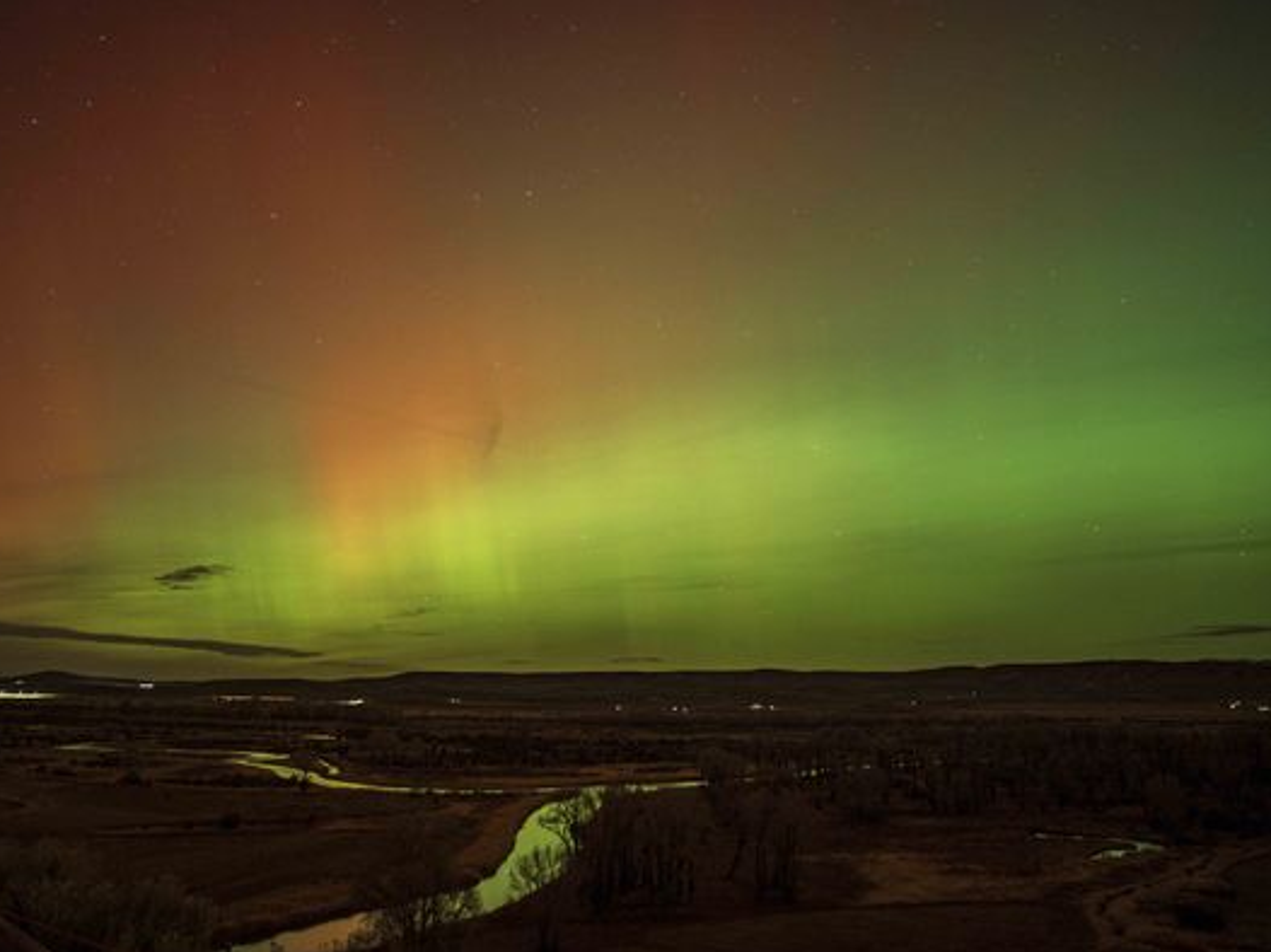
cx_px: 562
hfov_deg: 71.4
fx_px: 881
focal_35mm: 24
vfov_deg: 56.8
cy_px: 459
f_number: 2.8
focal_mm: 21
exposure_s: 8
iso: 1250
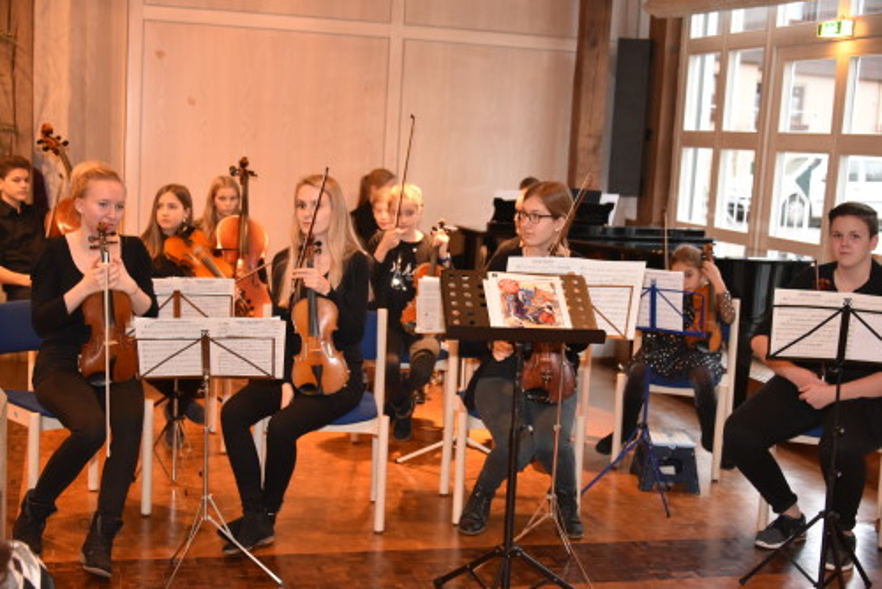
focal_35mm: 50
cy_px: 294
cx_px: 441
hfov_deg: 39.6
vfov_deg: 27.0
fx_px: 1226
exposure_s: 1/60
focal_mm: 50
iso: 3200
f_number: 4.5
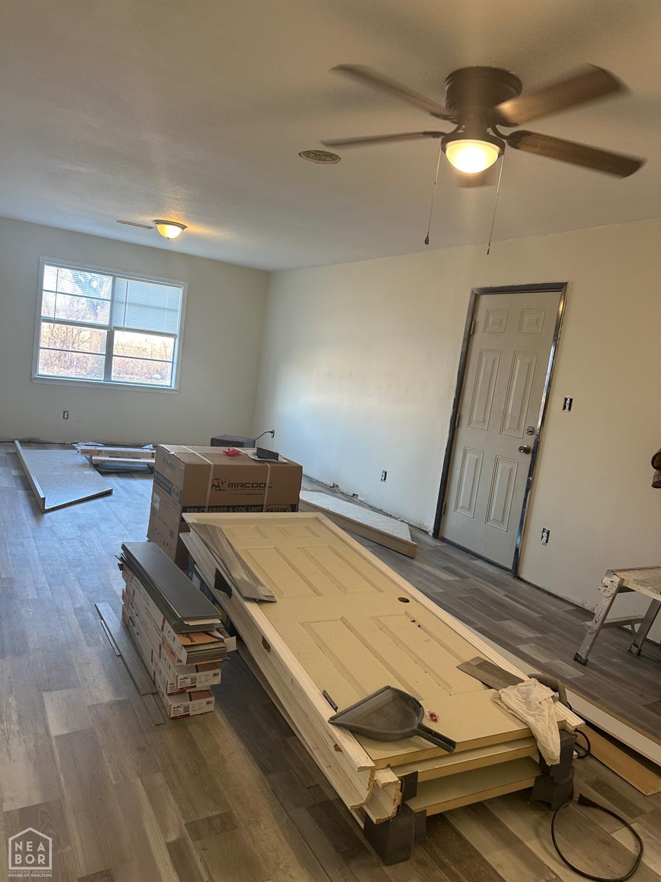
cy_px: 441
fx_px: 611
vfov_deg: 71.6
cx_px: 330
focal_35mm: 24
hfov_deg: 56.8
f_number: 1.78
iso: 125
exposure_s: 1/60
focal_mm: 6.86
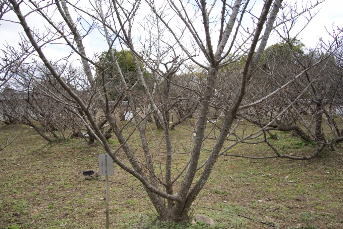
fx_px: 267
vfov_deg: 46.4
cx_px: 172
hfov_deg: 65.5
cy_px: 114
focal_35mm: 28
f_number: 7.1
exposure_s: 1/100
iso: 100
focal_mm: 28
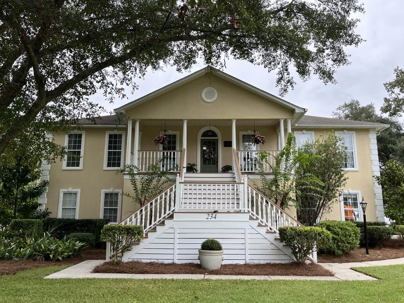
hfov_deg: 67.3
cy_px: 152
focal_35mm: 26
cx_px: 202
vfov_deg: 53.1
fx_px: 303
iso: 50
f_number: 1.6
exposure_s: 1/676
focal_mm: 5.1
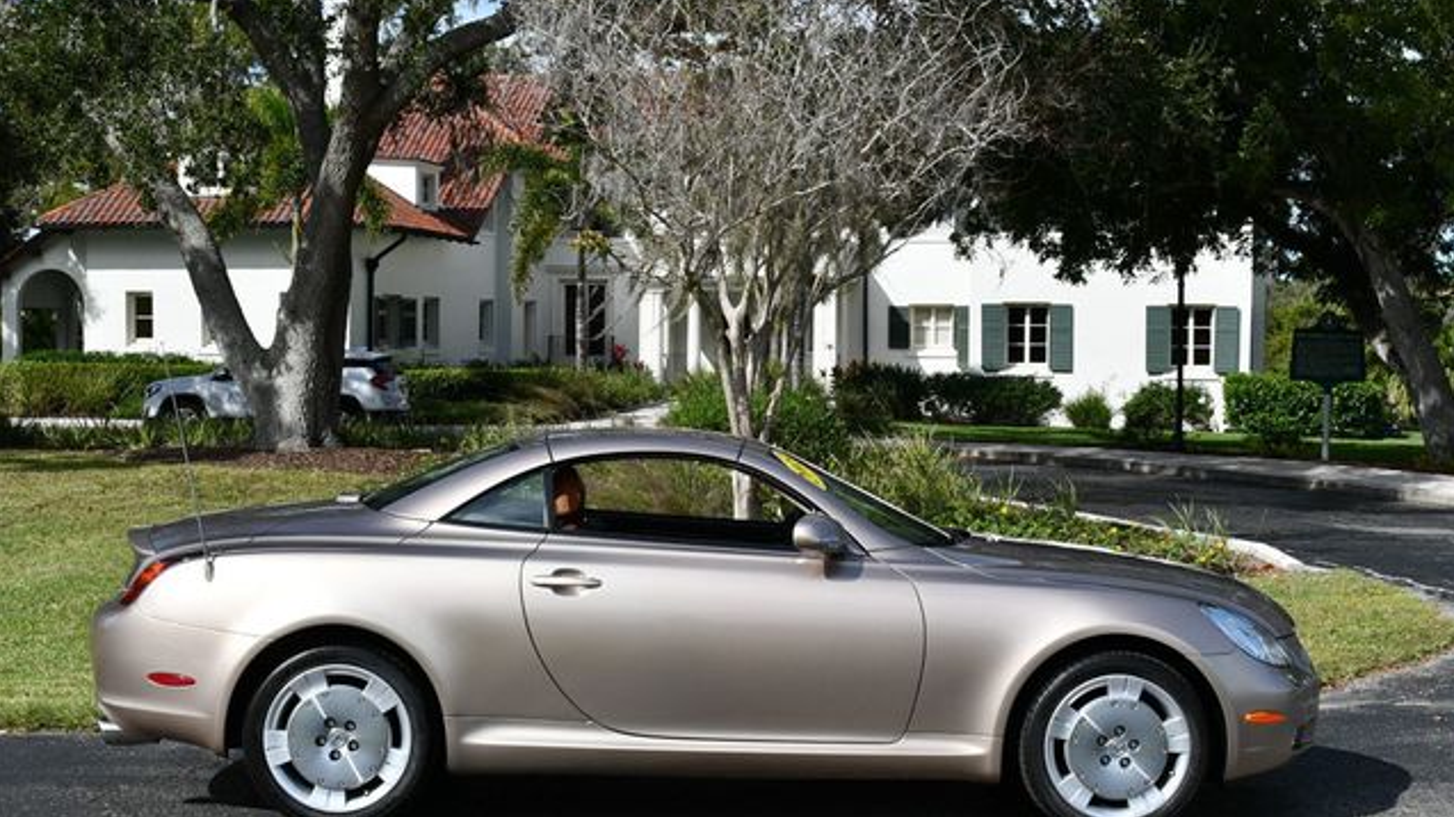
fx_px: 2274
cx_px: 726
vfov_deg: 20.4
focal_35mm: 59
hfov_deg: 35.5
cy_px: 431
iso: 100
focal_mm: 28
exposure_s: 1/320
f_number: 9
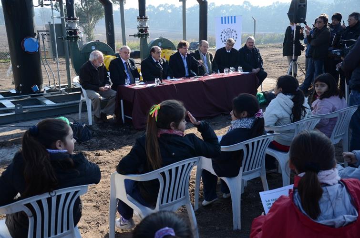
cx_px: 180
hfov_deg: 51.4
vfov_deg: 35.3
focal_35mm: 38
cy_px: 119
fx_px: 374
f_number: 5.6
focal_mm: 25
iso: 200
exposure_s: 1/400
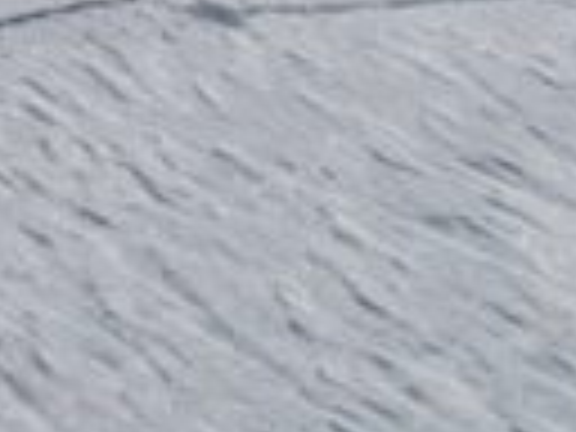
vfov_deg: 9.5
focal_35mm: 112
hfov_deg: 15.3
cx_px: -448
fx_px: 1864
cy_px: -954
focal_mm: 1.83
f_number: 2.2
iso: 53
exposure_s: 1/10638
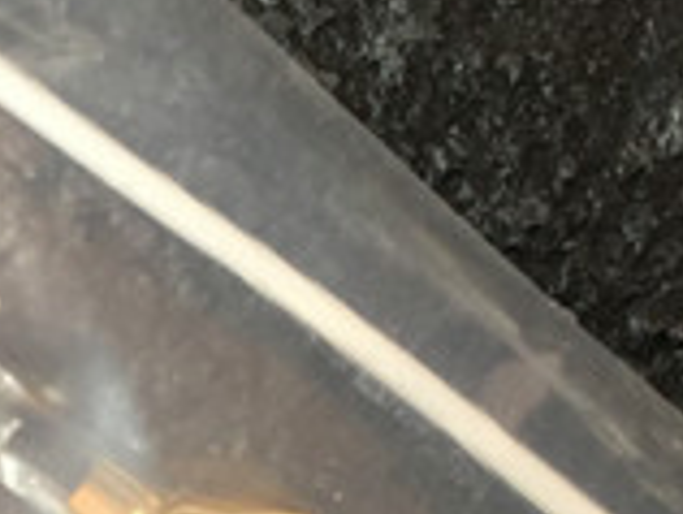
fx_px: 2608
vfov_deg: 11.2
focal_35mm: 132
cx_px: 104
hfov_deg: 14.8
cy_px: 441
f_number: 2.2
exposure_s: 1/33
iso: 160
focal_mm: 4.15
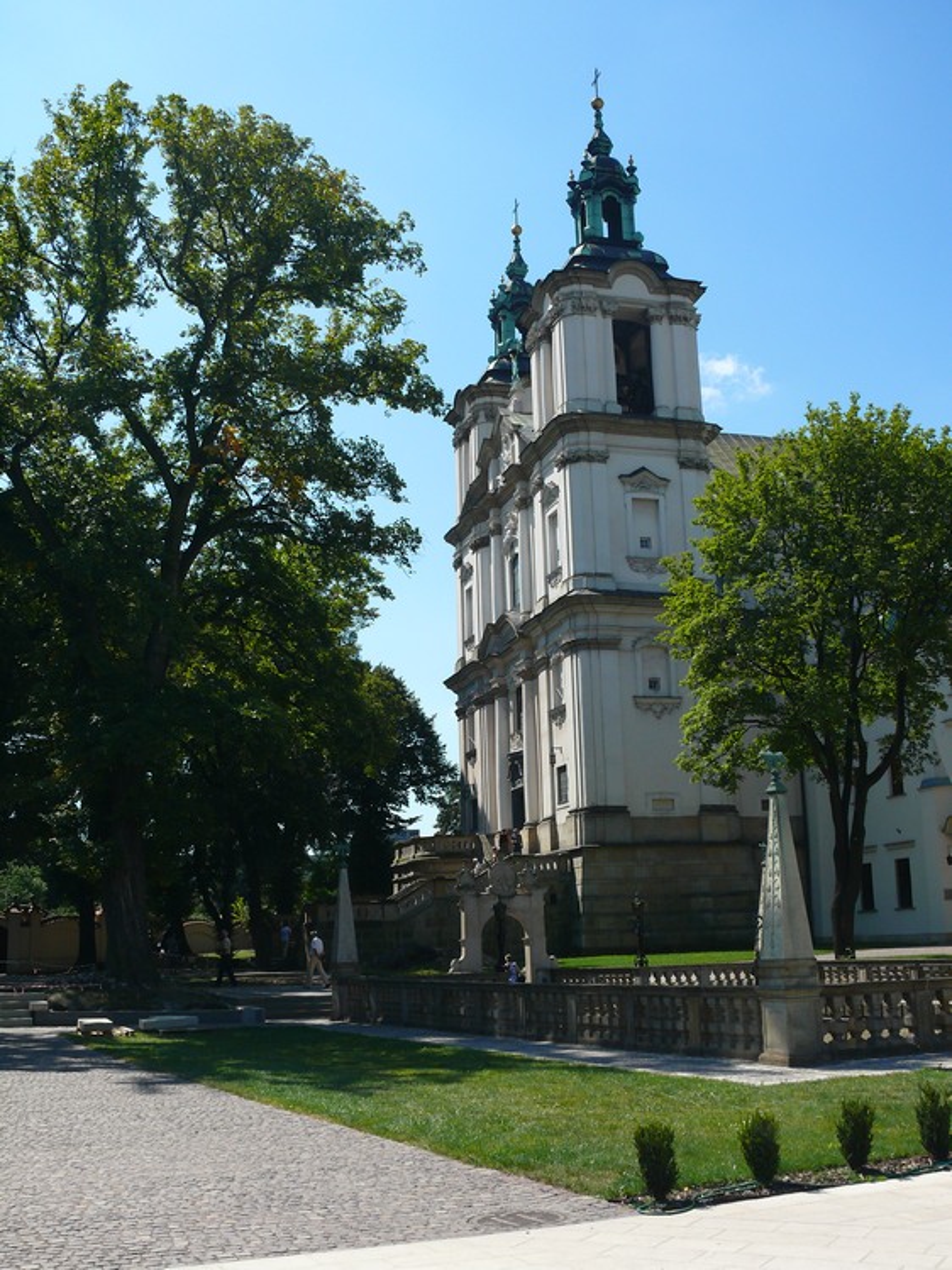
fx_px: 1431
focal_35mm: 39
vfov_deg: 47.9
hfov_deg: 36.8
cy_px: 635
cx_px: 476
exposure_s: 1/250
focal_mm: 8.2
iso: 100
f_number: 4.5
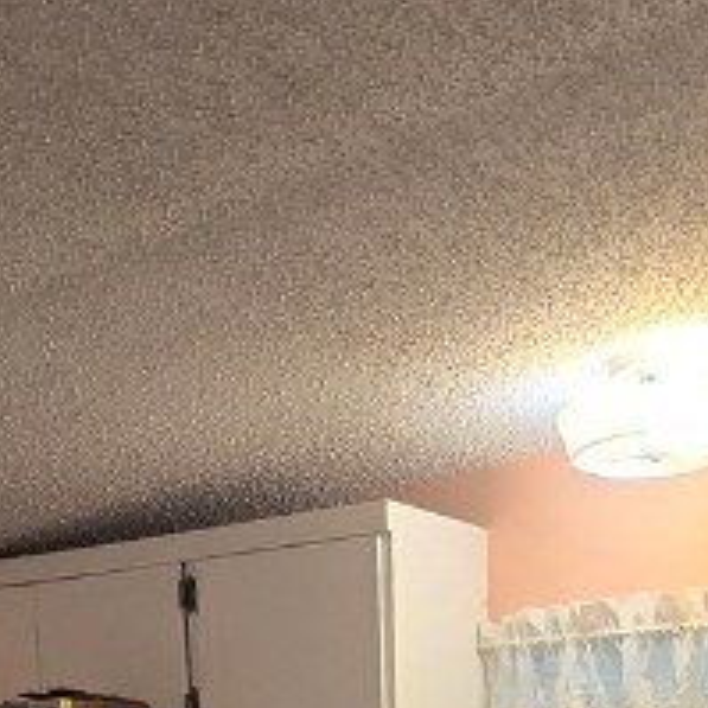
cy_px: 1039
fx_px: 1365
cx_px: 498
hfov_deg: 28.8
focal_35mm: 59
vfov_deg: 23.6
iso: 160
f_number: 2.2
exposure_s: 1/60
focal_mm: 2.2
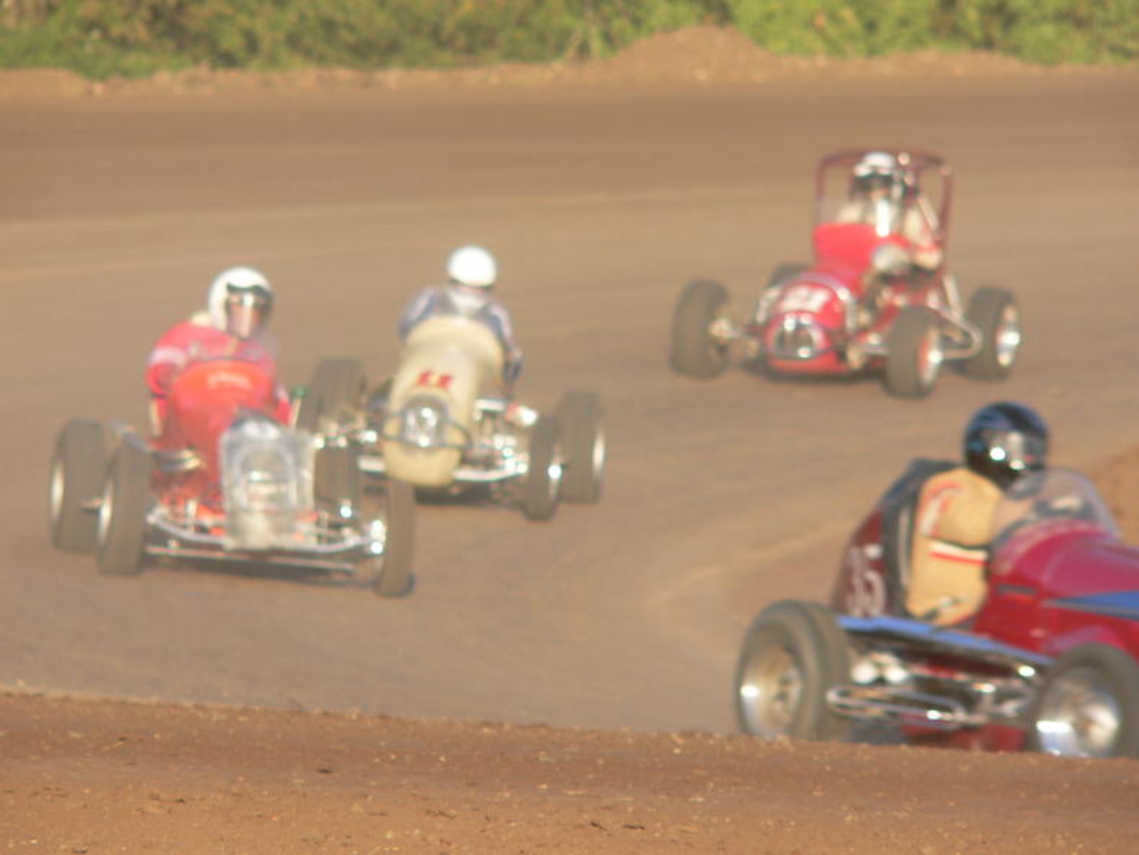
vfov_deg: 3.6
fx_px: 13758
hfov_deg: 4.7
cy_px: 428
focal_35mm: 418
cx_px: 570
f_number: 4
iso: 80
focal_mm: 69.6
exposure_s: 1/250
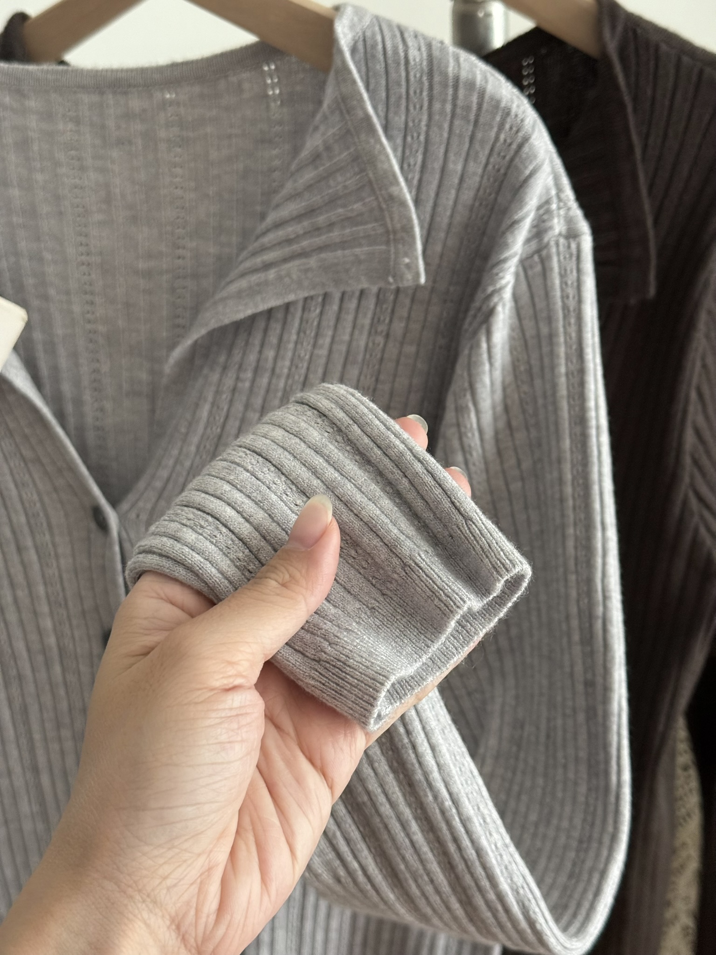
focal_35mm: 48
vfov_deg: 39.7
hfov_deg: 30.3
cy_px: 478
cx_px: 358
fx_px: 1324
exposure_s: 1/60
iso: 250
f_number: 1.78
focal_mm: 6.76
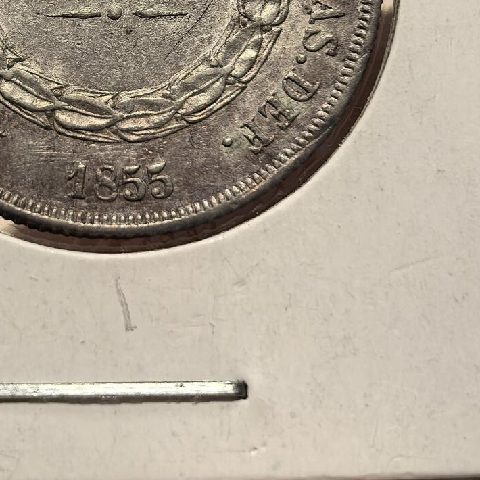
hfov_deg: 14.4
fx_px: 1898
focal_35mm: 121
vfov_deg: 14.2
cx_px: 118
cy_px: -12
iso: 160
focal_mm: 6.98
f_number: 2
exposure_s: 1/50
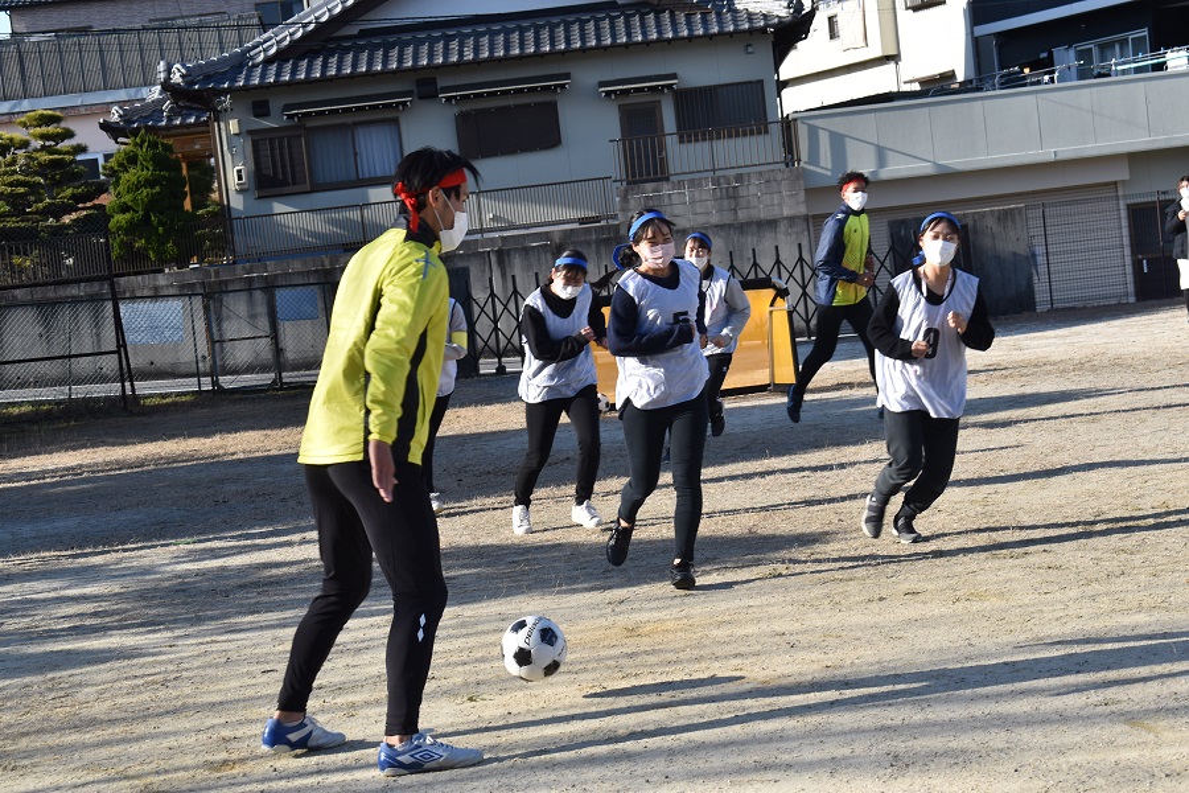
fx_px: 2725
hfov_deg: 24.6
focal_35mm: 82
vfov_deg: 16.6
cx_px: 594
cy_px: 396
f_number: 9
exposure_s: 1/320
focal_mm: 55
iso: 200
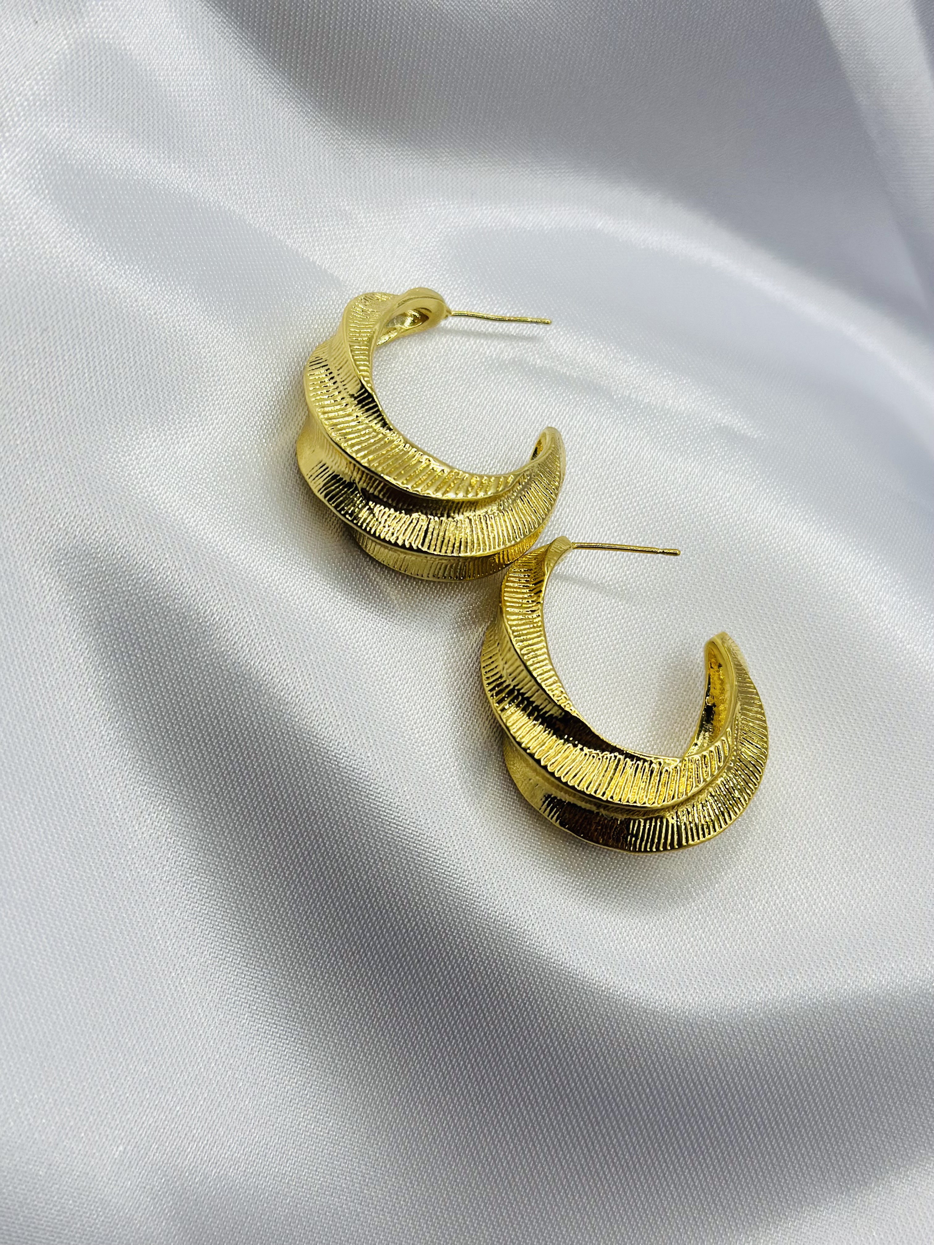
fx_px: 1727
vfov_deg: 39.7
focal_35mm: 48
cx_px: 467
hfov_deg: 30.3
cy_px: 622
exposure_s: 1/1541
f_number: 1.78
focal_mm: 6.86
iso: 80
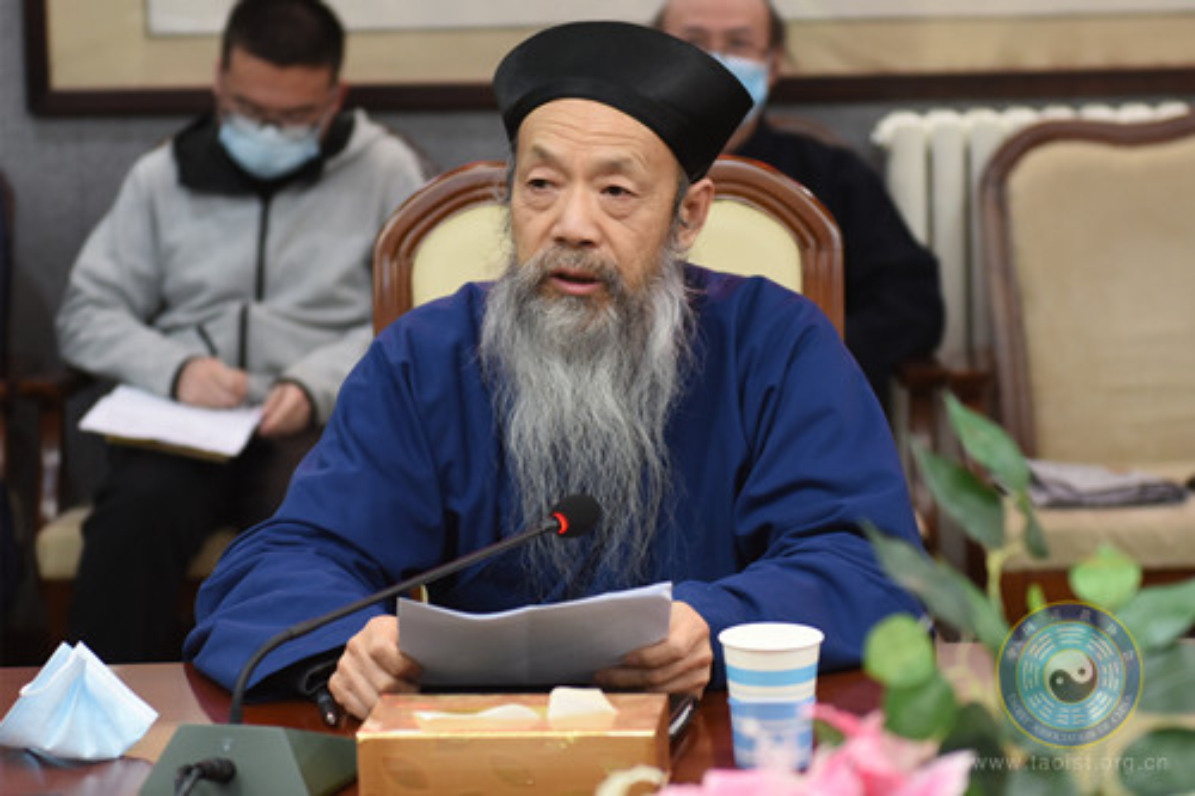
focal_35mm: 70
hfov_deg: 28.9
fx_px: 2323
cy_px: 398
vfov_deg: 19.4
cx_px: 598
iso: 1250
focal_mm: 70
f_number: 2.8
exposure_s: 1/80
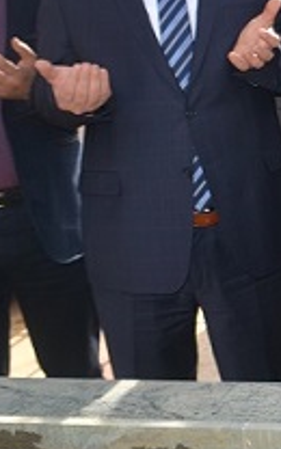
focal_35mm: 86
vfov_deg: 23.7
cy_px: 77
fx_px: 1054
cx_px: 577
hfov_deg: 13.0
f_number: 5
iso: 100
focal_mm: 18
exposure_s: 1/200
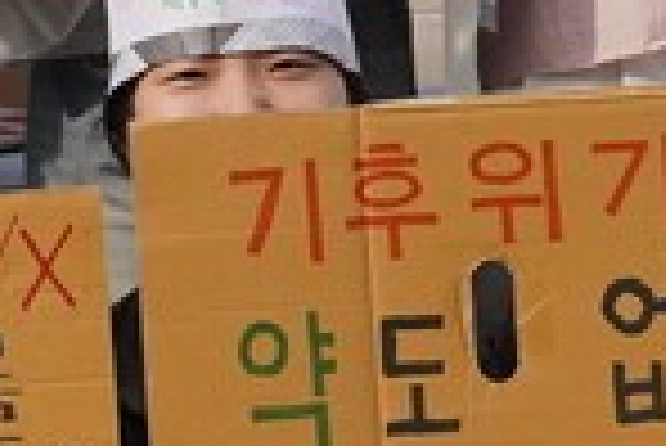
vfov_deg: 5.3
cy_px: -473
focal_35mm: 253
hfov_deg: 8.0
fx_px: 4685
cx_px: -333
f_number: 7.1
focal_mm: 39
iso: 1250
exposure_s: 1/3200
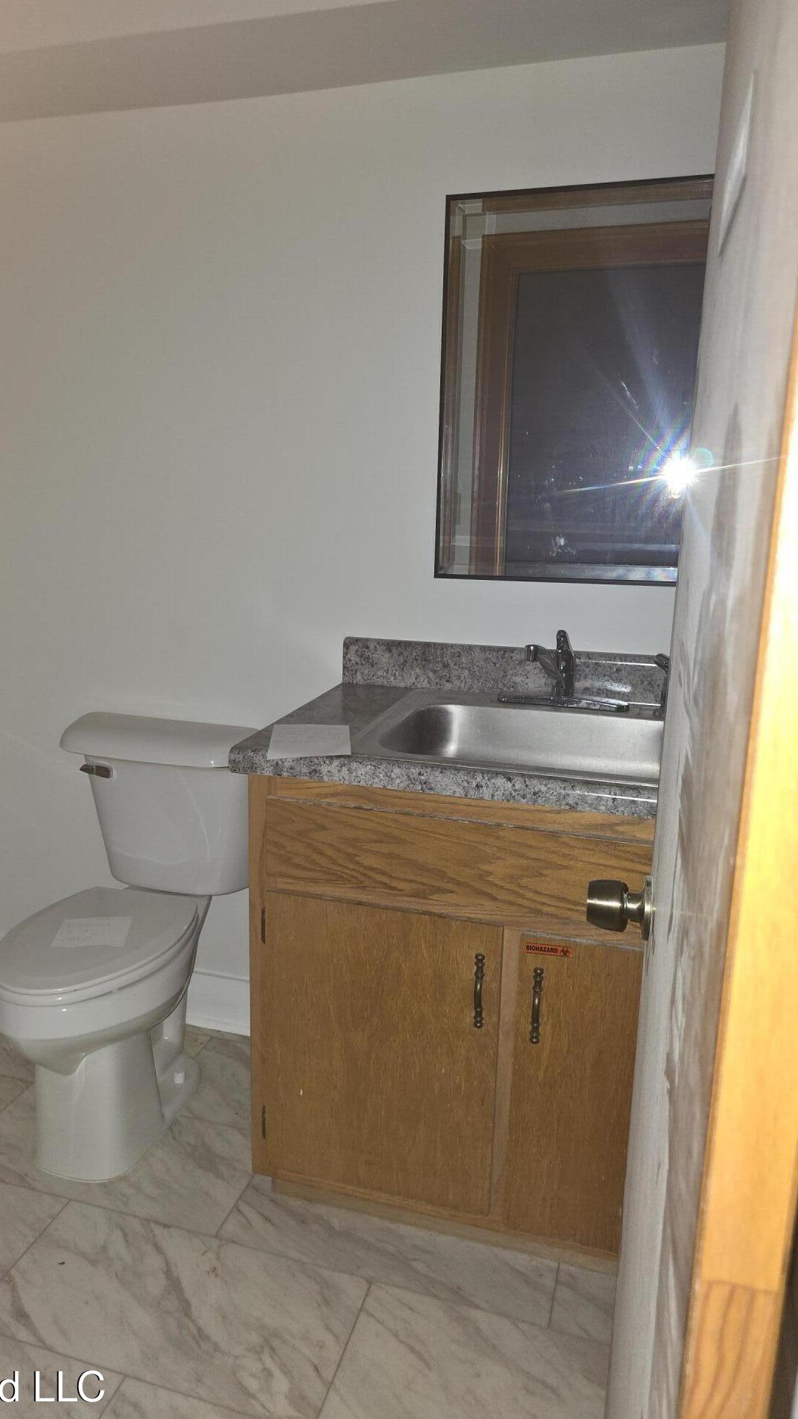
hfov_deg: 44.3
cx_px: 355
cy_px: 718
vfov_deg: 71.9
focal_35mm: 26
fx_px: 978
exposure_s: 1/13.6
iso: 125
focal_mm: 6.3
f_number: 1.7
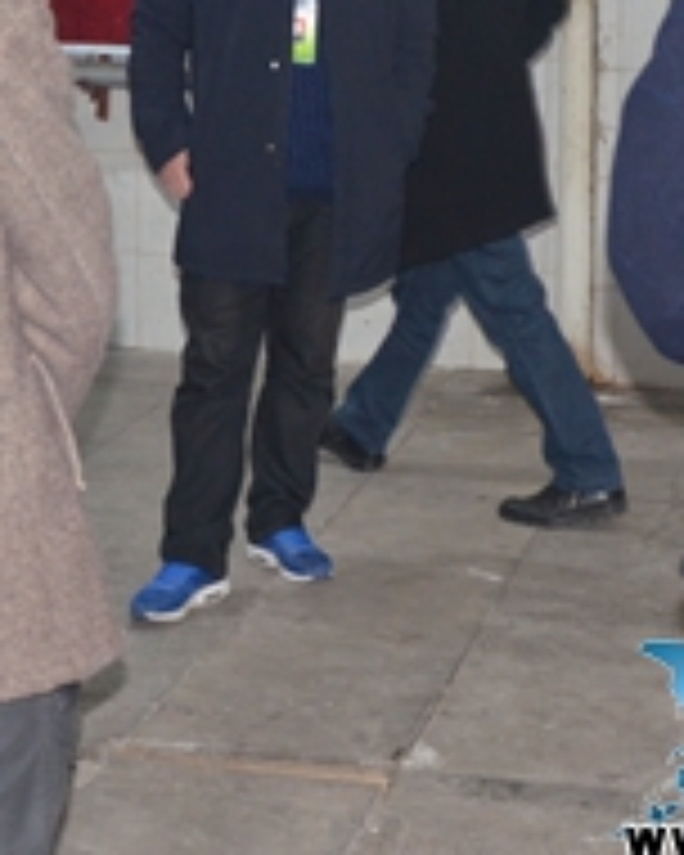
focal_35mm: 92
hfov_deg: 16.7
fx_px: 2334
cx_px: 306
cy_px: 205
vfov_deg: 20.6
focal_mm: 25
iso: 1600
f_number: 4
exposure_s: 1/60
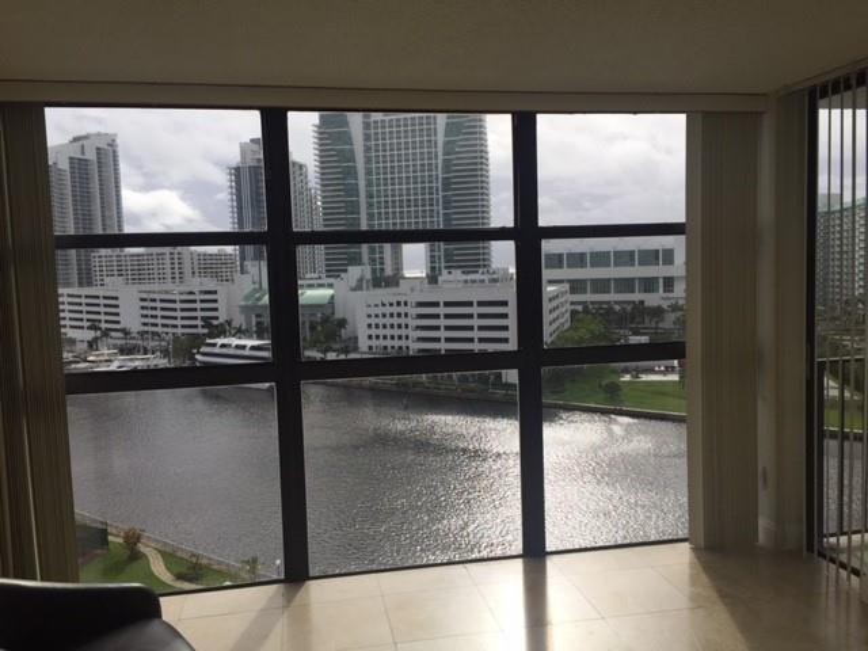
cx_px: 434
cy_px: 326
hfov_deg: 61.7
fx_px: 727
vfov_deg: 48.2
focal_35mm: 29
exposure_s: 1/1582
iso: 32
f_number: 2.2
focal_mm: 4.15
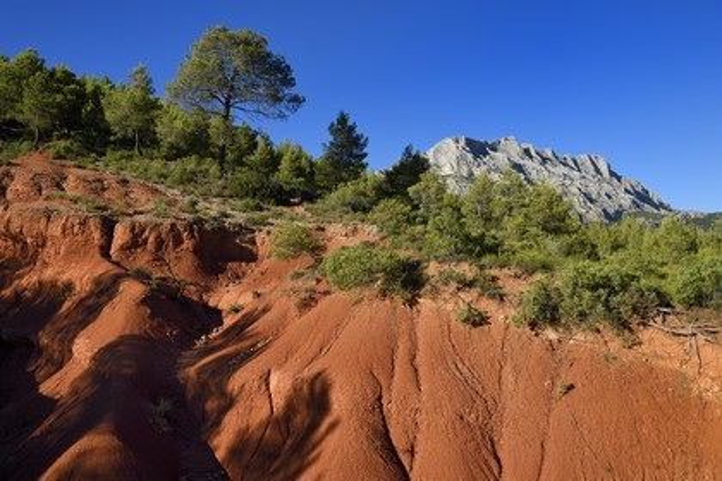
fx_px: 622
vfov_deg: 42.3
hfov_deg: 60.3
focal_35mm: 31
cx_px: 361
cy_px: 240
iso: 200
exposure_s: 1/250
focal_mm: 31
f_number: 13
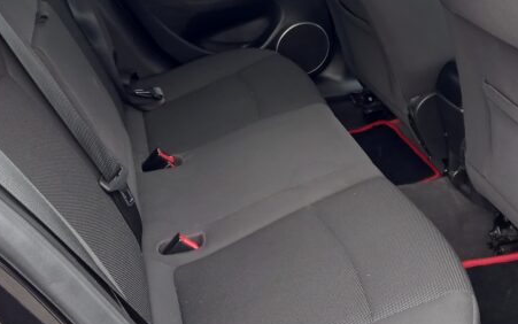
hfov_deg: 42.5
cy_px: 60
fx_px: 664
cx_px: 299
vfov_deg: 26.8
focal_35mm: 47
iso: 125
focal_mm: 4.6
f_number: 2
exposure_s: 1/50
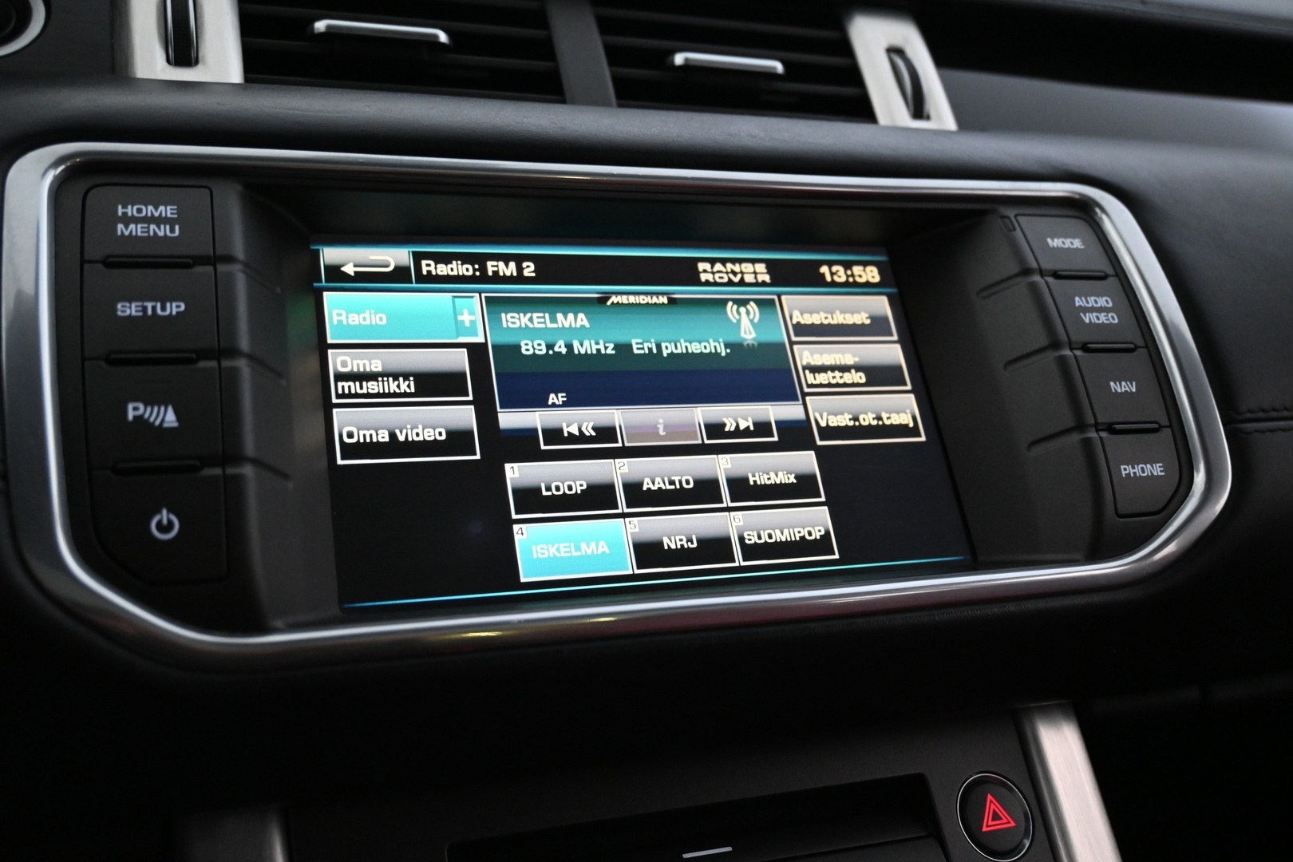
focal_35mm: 33
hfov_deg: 57.2
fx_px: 1185
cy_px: 431
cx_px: 646
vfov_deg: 40.0
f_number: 4
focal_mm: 22
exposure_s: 1/40
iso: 2500
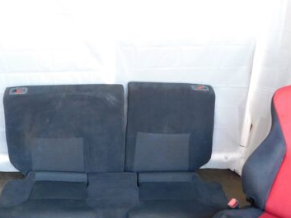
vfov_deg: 28.4
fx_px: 420
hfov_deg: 37.8
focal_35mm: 50
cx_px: 101
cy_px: 178
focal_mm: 4
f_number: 3
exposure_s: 1/30
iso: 200
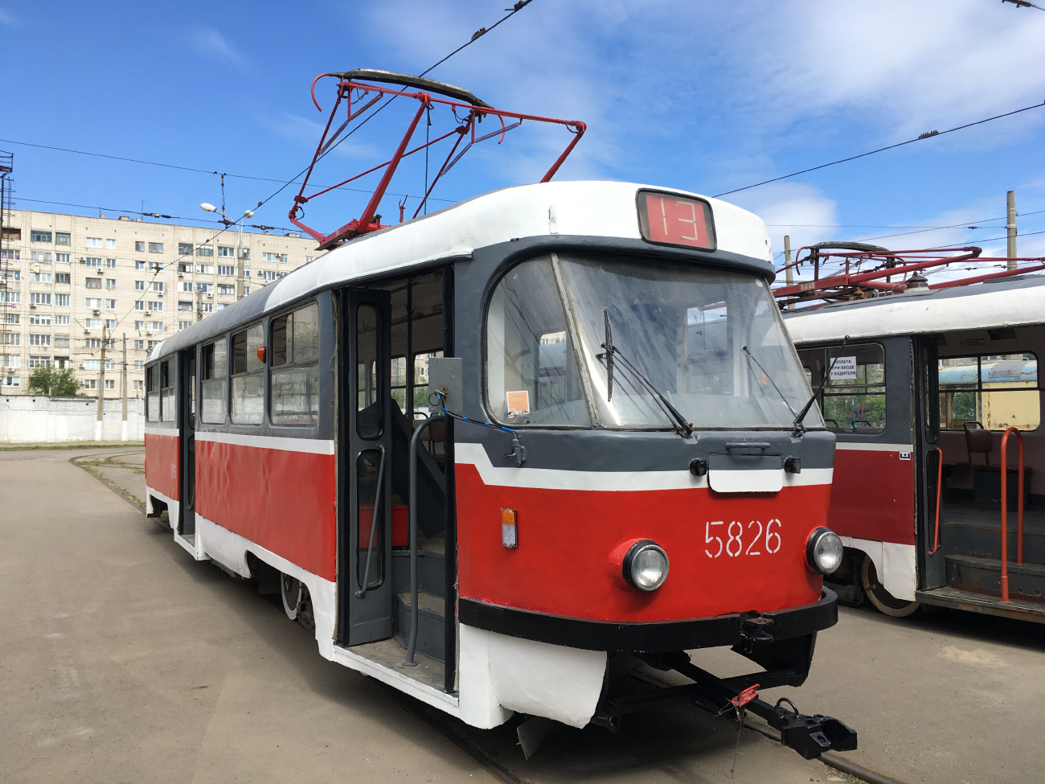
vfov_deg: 48.2
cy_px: 392
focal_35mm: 29
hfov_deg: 61.7
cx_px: 522
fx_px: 875
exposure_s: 1/845
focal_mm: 4.15
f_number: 2.2
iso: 25
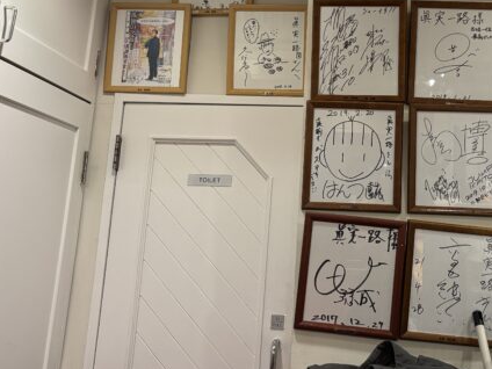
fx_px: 696
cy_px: 99
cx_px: 348
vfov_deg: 29.3
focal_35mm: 49
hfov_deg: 38.2
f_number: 1.6
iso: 160
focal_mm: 5.96
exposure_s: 1/50
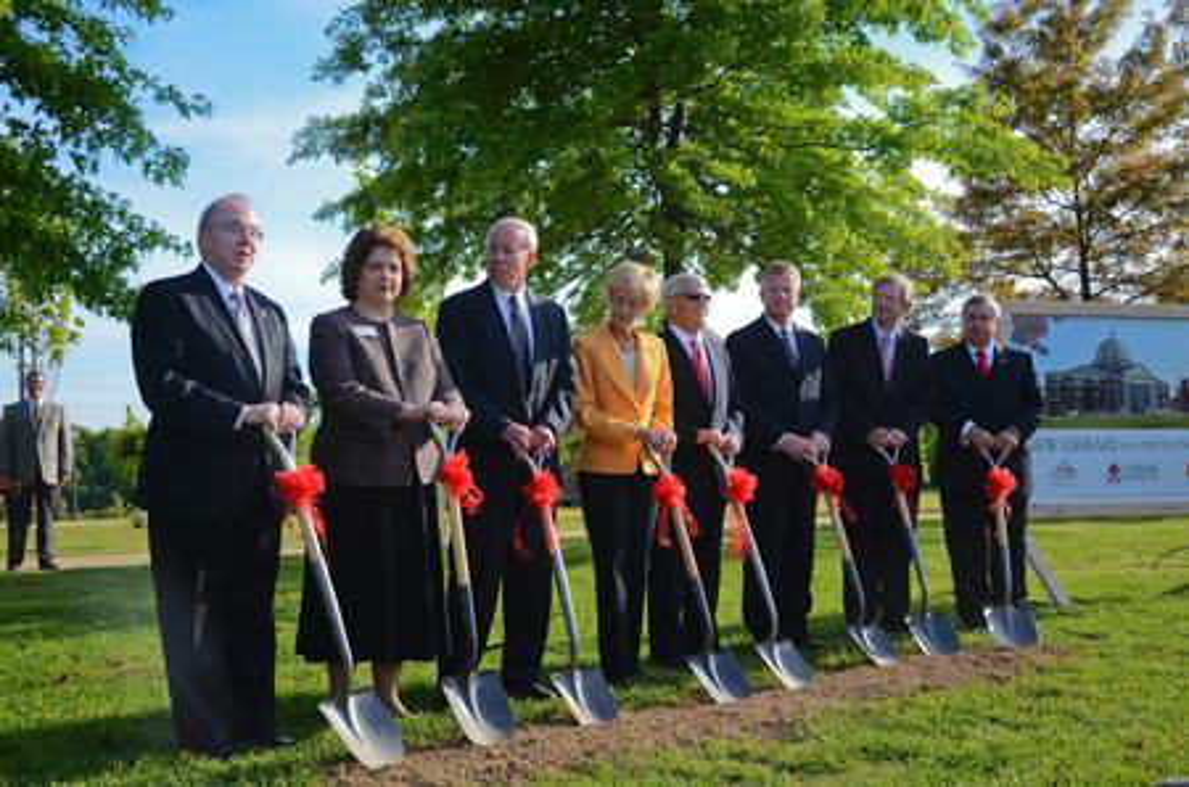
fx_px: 1285
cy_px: 394
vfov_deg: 34.1
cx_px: 594
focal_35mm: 39
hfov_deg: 49.6
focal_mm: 26
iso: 320
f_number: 5
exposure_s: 1/1000
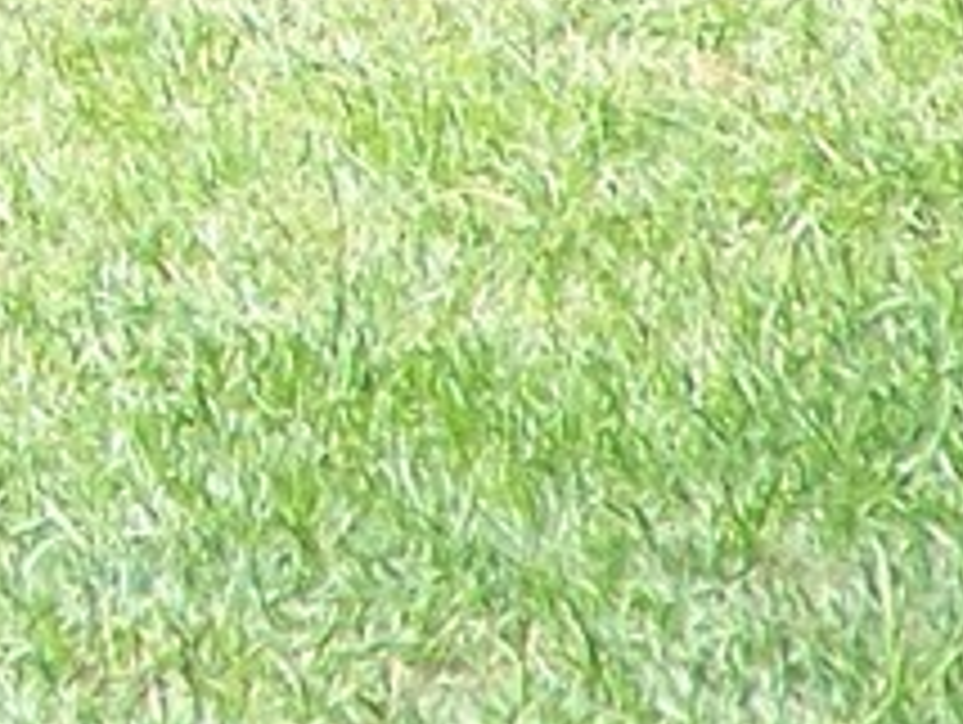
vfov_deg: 0.7
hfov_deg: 0.9
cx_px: -1112
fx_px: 63277
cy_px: -1351
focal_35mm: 2272
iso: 80
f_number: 3.7
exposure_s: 1/320
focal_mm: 63
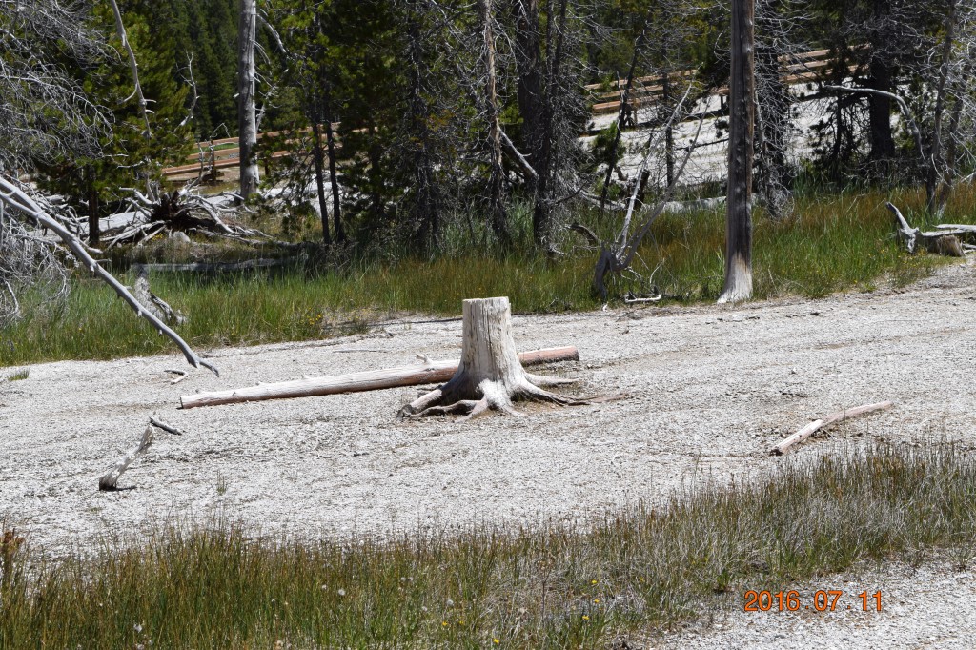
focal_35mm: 82
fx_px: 2236
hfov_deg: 24.6
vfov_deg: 16.5
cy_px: 325
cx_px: 488
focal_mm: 55
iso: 200
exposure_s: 1/400
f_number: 10
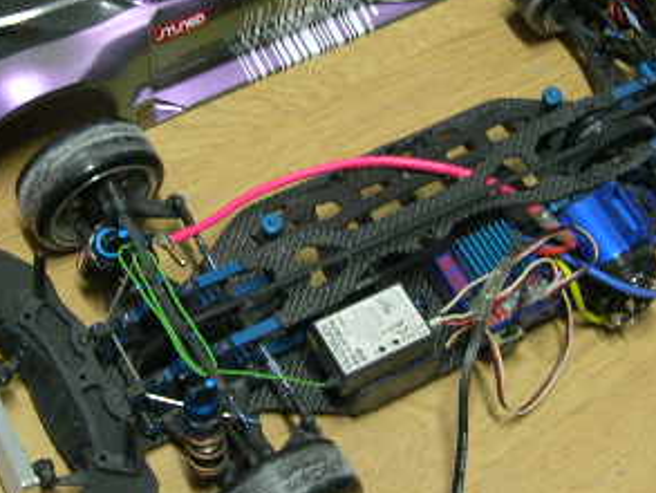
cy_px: 110
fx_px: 1574
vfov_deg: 17.7
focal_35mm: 83
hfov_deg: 23.5
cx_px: 271
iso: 209
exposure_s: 1/4.6
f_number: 2.8
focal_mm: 8
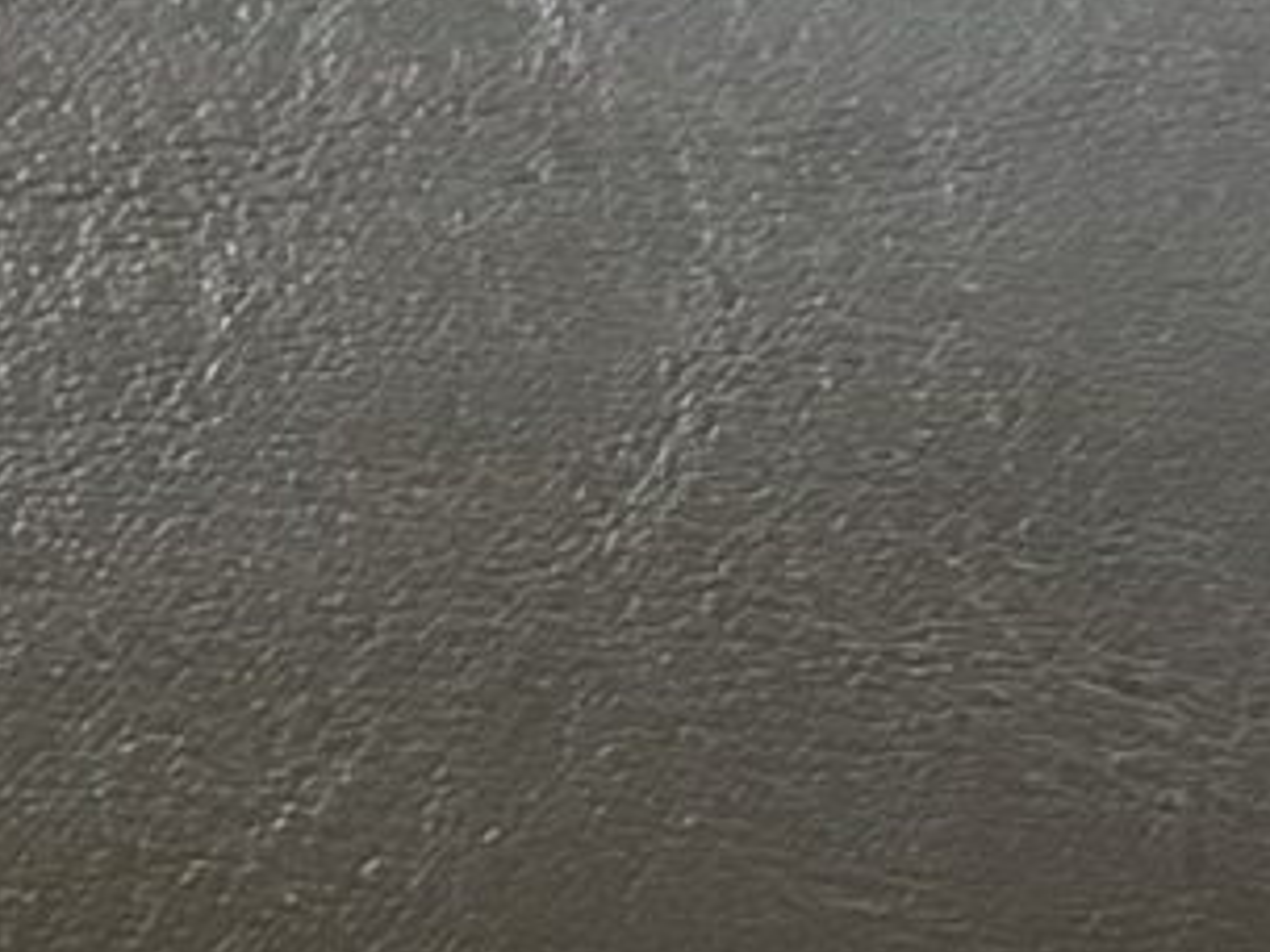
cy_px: 551
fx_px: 7191
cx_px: 1019
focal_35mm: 196
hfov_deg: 10.1
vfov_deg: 7.6
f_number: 2.4
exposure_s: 1/50
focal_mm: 3.3
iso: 320
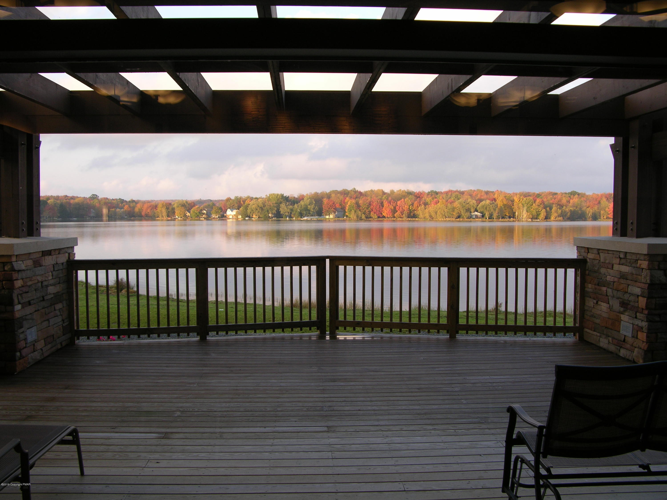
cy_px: 250
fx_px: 674
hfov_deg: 52.6
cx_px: 334
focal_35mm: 35
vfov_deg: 40.7
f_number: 3.5
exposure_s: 1/58.2
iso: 50
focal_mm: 8.9
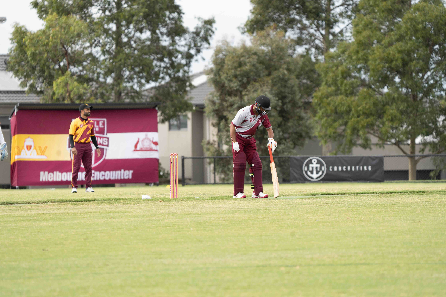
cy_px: 148
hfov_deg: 5.4
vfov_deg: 3.6
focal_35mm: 379
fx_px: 4695
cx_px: 223
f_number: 6.3
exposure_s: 1/800
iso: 500
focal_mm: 379
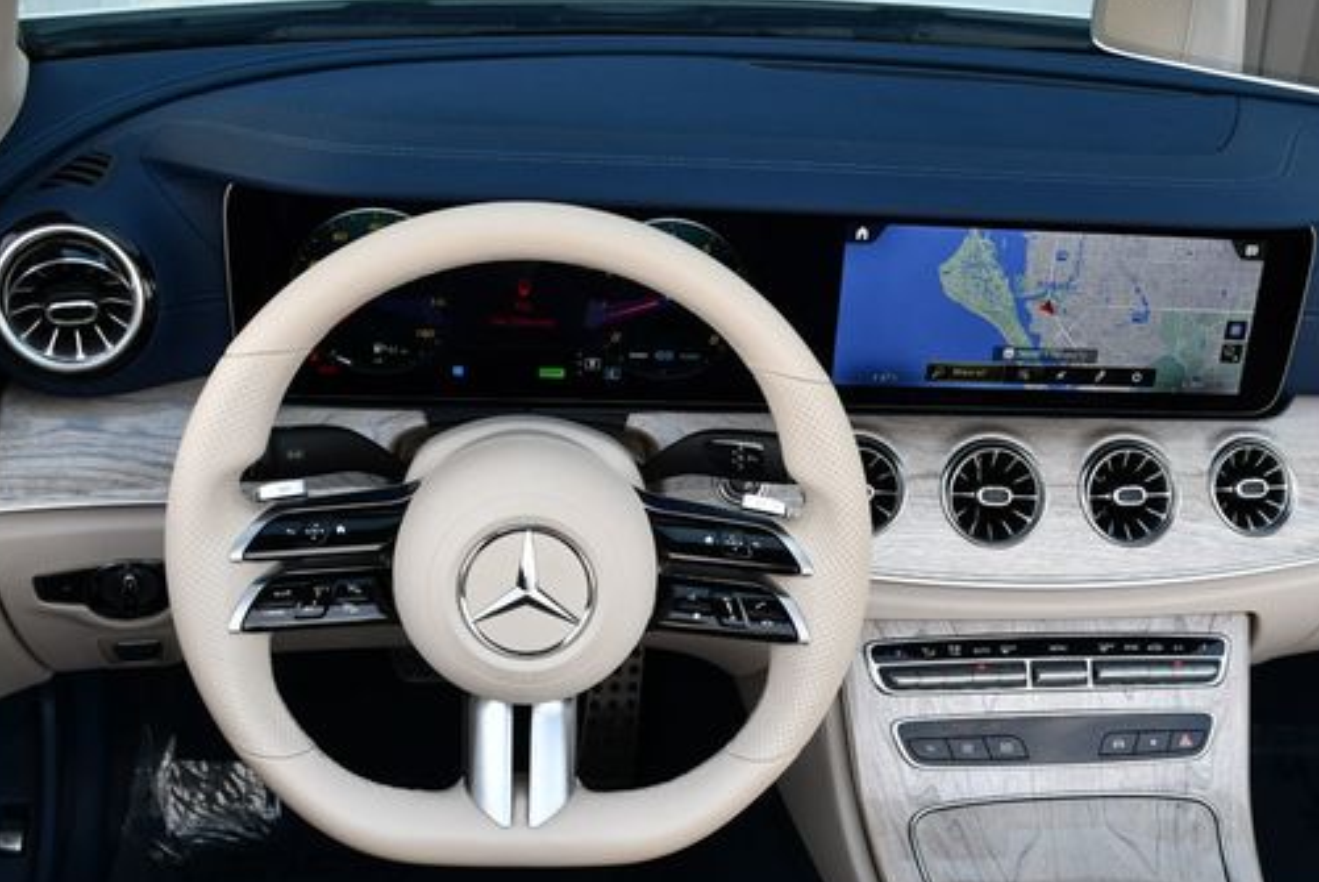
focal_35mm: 46
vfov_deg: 29.2
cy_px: 550
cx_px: 771
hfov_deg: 42.6
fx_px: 1687
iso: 280
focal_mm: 18
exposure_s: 1/250
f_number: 5.6
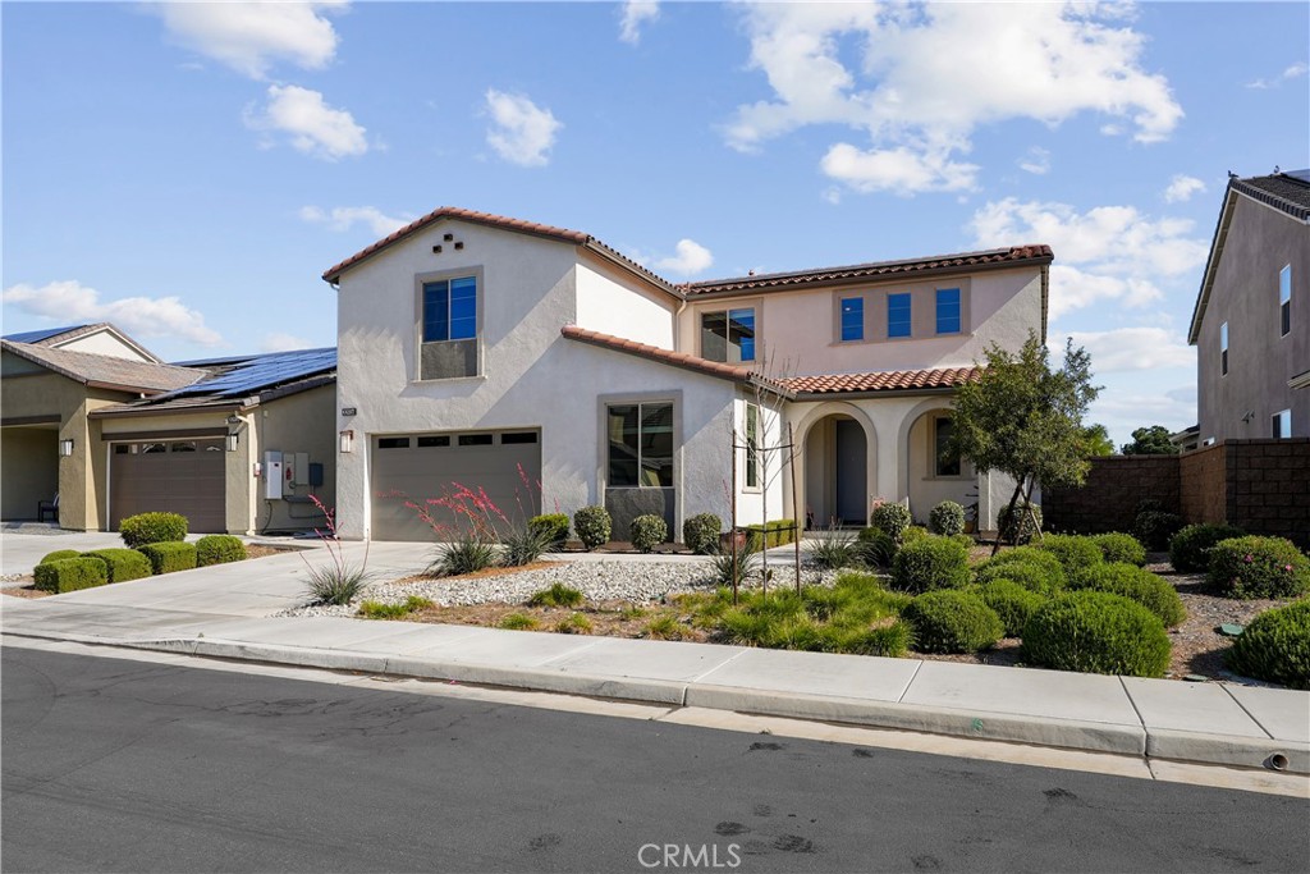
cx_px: 655
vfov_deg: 56.2
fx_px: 819
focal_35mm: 22
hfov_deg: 77.3
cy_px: 437
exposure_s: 1/125
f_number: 11
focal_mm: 22.5
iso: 100
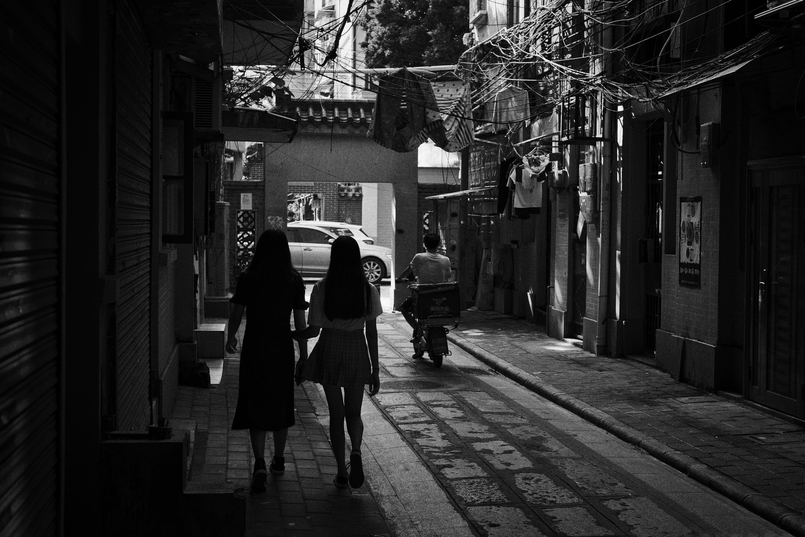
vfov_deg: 25.5
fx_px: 1185
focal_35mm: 53
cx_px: 402
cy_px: 268
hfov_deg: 37.5
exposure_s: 1/210
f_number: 4
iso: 320
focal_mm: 35
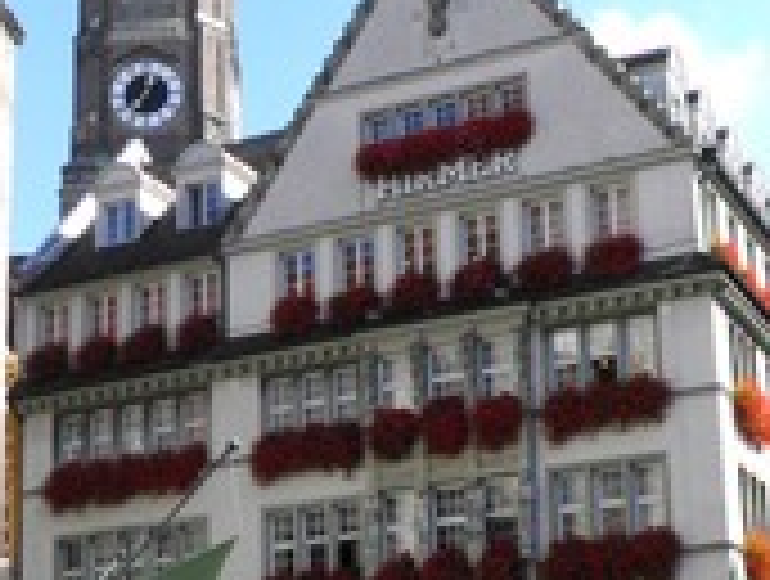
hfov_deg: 25.2
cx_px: 302
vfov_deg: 18.8
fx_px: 1716
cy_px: 544
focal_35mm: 77
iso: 100
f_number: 5.9
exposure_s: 1/400
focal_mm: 5.5
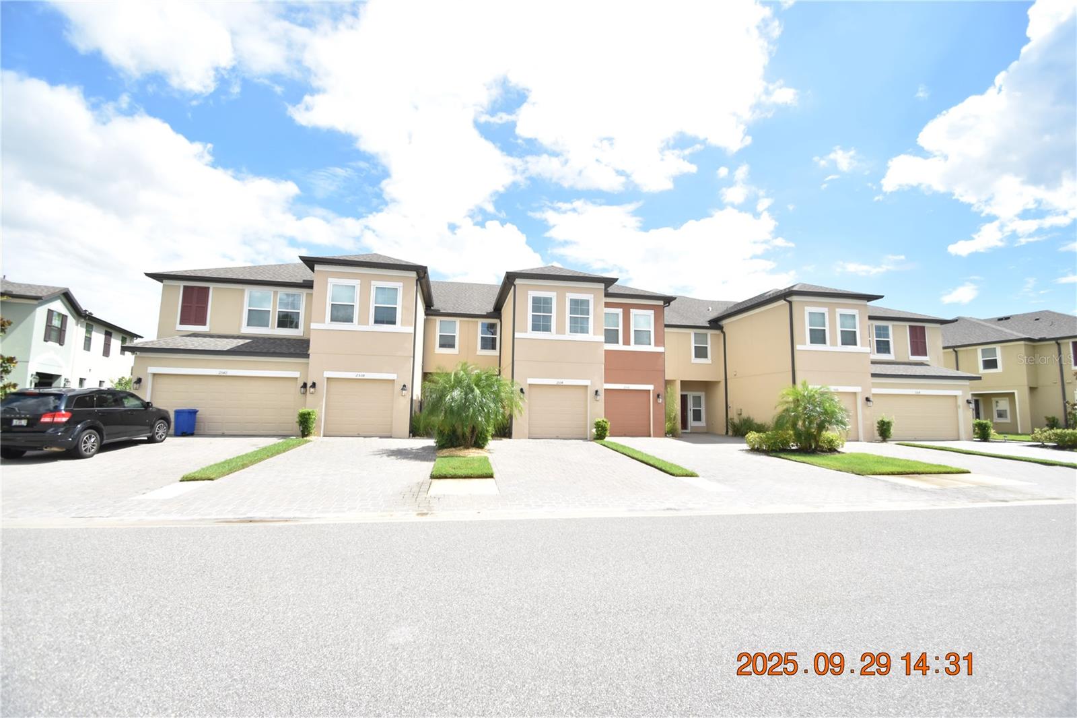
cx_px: 538
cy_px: 359
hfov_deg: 100.4
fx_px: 449
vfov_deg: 77.3
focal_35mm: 15
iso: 800
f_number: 3.5
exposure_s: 1/4000
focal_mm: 10
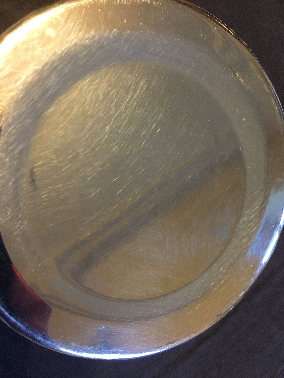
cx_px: 142
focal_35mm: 29
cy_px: 189
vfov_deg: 61.7
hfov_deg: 48.2
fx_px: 317
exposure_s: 1/25
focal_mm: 4.15
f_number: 2.2
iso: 200
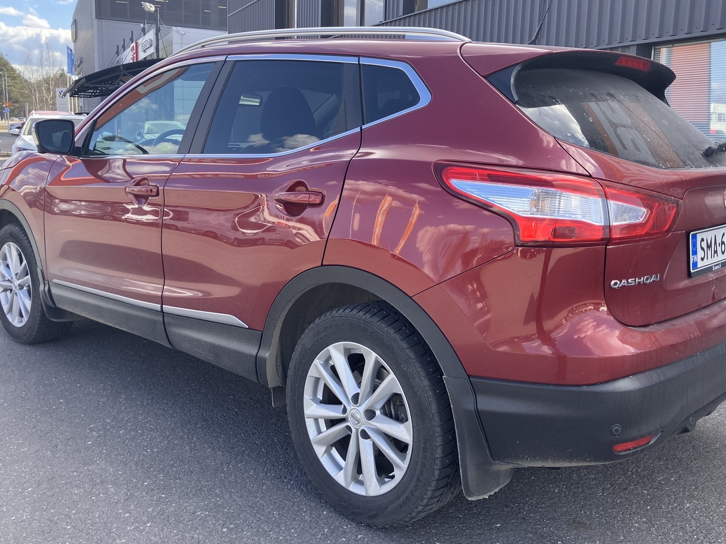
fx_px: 692
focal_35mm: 33
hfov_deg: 55.3
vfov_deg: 42.9
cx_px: 382
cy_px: 239
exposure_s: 1/376
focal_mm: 3.99
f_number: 1.8
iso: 32
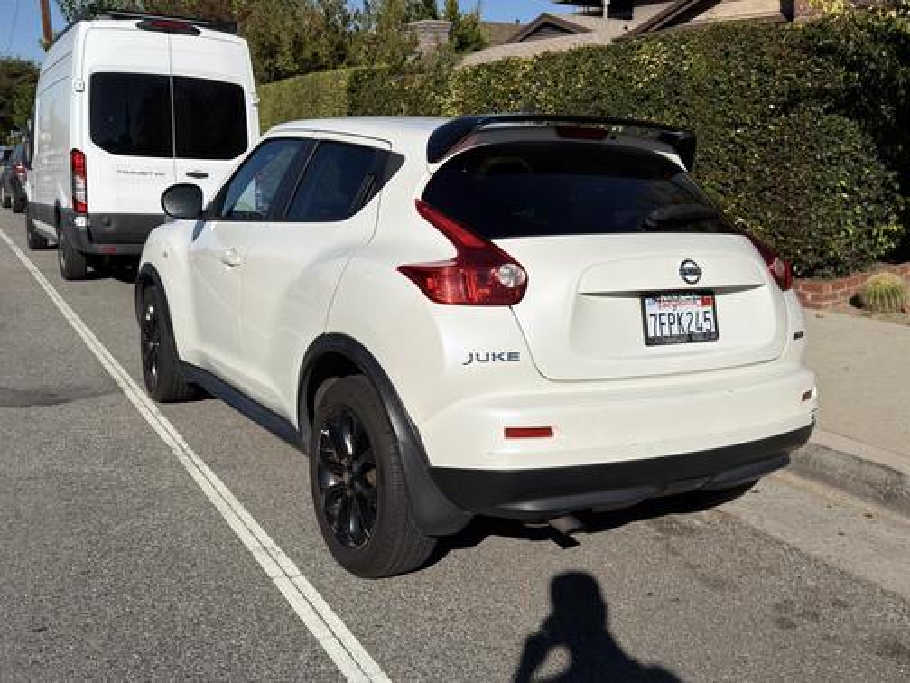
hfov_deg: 52.6
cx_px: 455
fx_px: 920
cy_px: 342
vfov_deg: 40.7
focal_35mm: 35
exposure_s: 1/12500
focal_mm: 6.76
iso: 64
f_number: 1.78
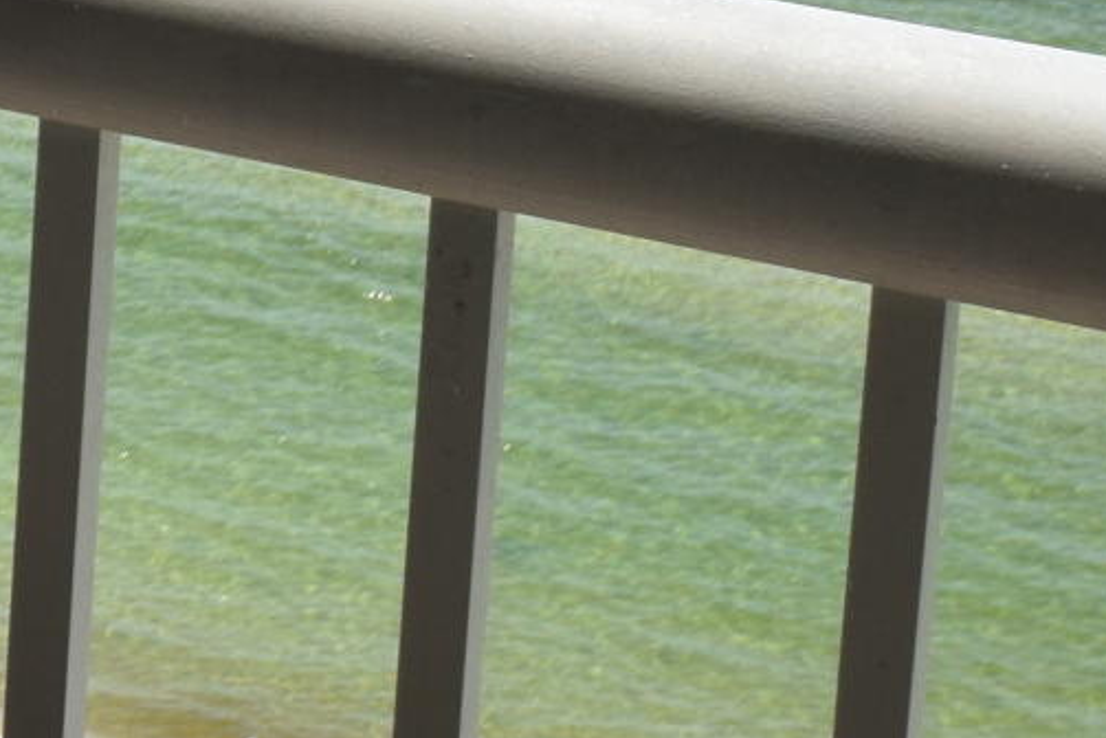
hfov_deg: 11.1
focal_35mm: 152
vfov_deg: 8.4
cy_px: -927
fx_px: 4672
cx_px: -1651
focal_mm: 17
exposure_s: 1/500
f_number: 11
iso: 200
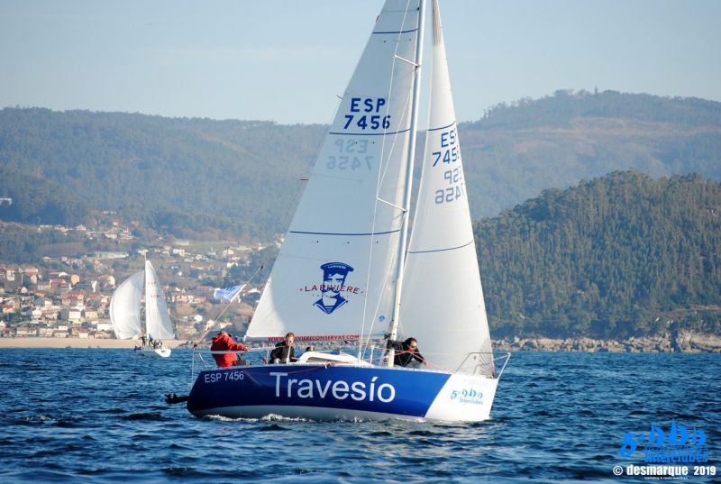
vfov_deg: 6.8
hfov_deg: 10.1
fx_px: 4064
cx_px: 360
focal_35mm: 202
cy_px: 242
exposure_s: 1/500
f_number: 5.6
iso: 160
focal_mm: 135
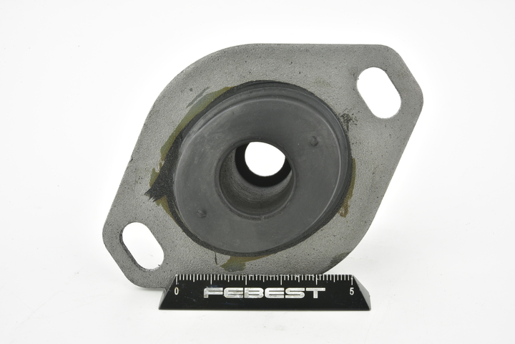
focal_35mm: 60
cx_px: 258
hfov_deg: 33.4
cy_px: 172
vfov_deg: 22.6
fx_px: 858
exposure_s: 1/2
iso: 64
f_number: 29
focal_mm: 60
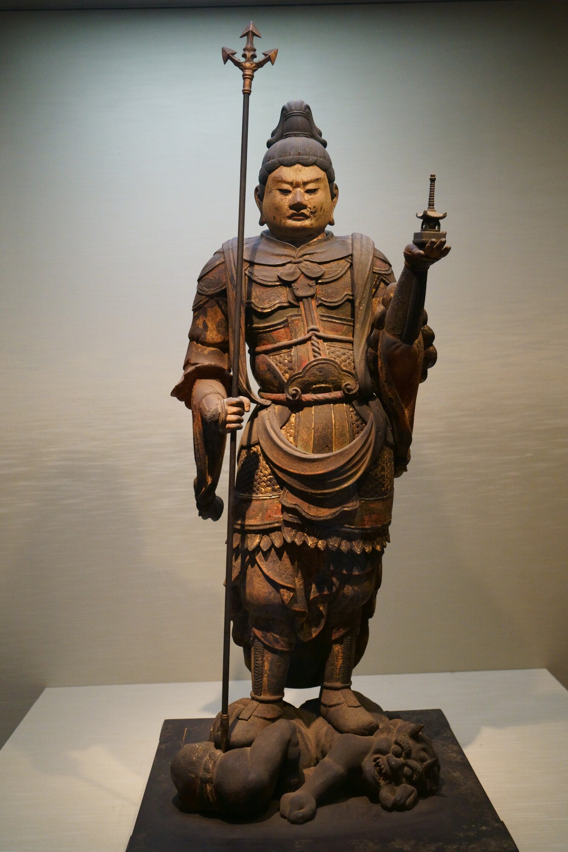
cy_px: 426
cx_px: 284
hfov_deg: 36.9
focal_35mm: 36
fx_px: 852
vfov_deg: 53.1
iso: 6400
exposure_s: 1/125
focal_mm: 36
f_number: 4
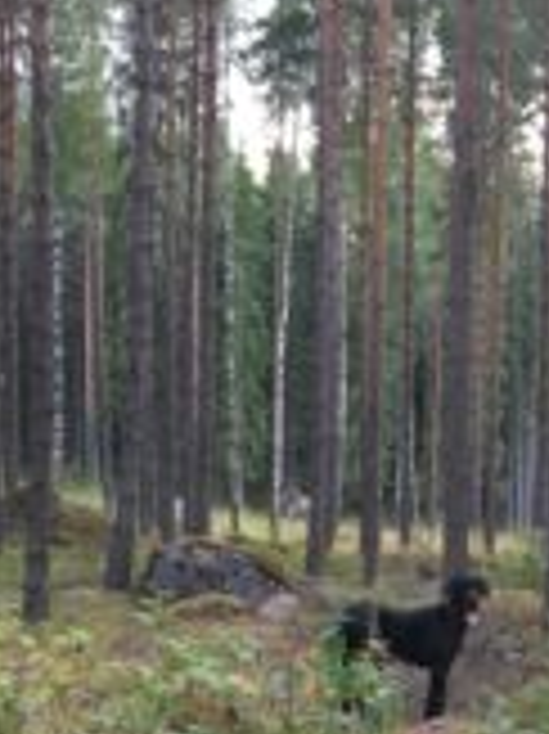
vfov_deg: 20.9
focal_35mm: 89
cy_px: 815
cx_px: 502
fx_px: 1884
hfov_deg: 16.3
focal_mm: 4.15
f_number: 2.2
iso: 50
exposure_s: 1/33
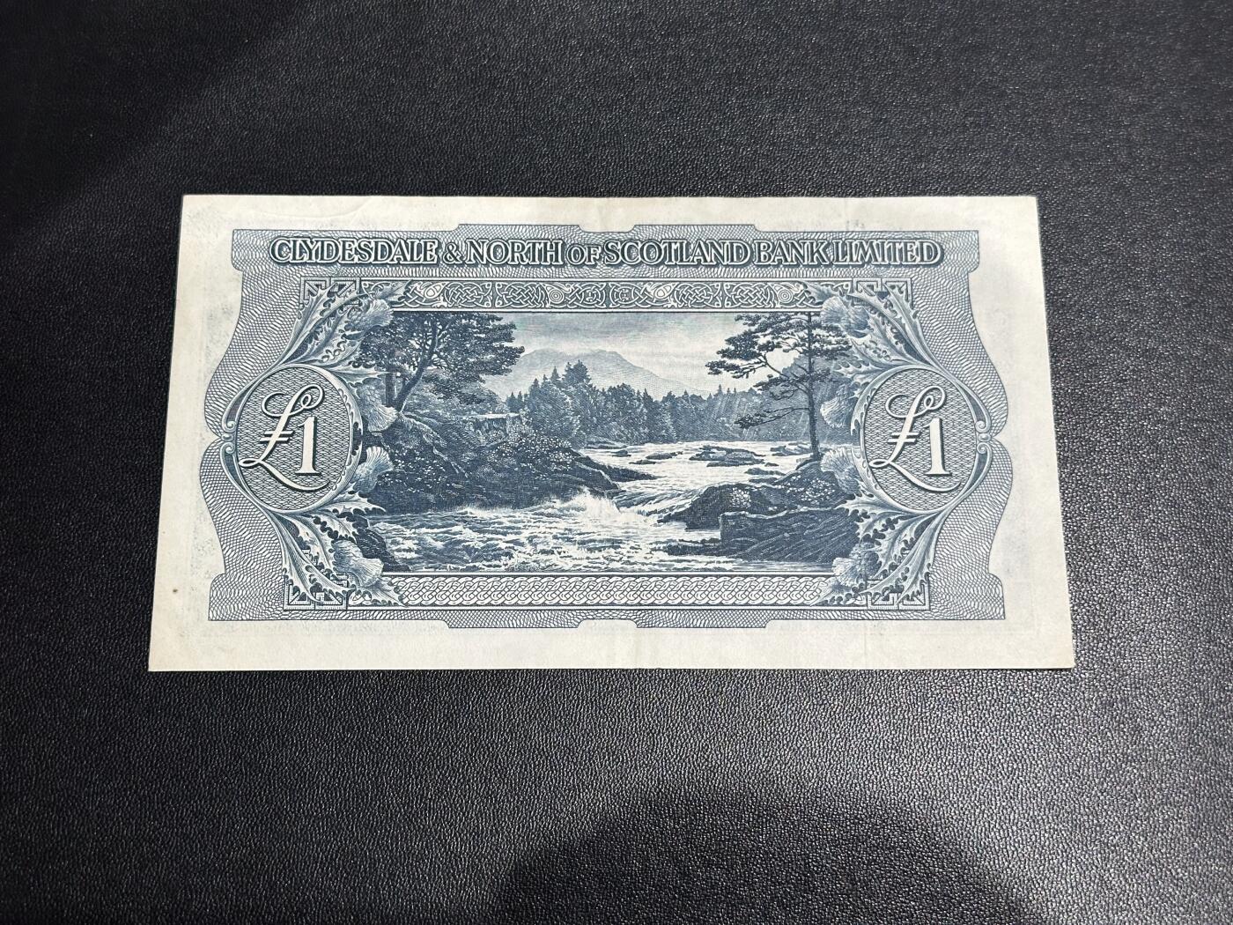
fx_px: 1710
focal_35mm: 48
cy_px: 462
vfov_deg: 30.3
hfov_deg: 39.7
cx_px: 616
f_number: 1.78
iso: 160
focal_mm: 6.86
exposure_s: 1/50
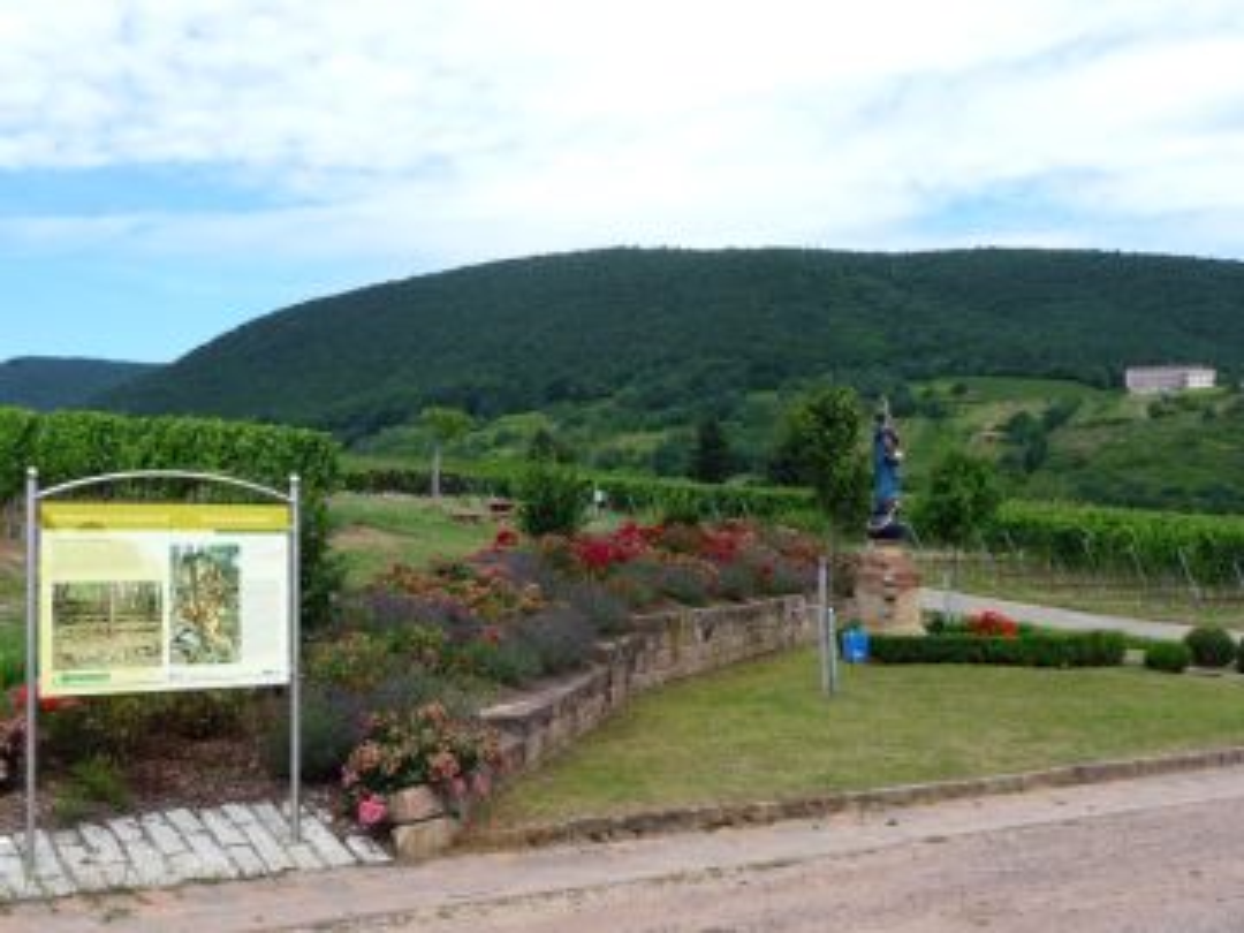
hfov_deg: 51.4
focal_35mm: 36
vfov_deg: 39.7
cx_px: 622
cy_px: 466
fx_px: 1294
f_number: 3.3
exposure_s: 1/800
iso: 100
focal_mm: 4.7
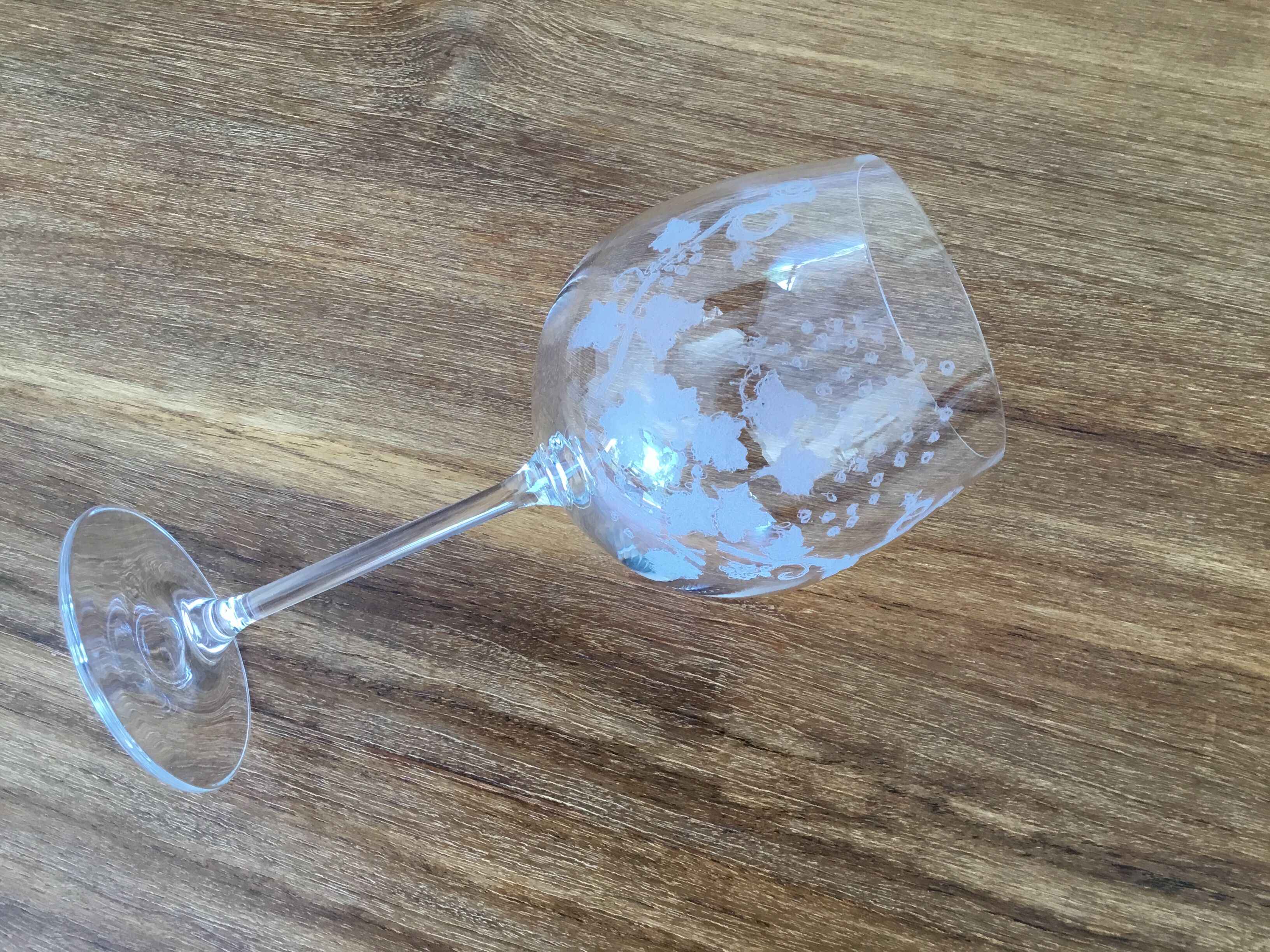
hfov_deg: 58.4
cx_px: 635
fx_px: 1137
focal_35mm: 31
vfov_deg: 45.4
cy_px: 476
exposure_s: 1/33
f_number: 2.4
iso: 32
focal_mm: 3.3
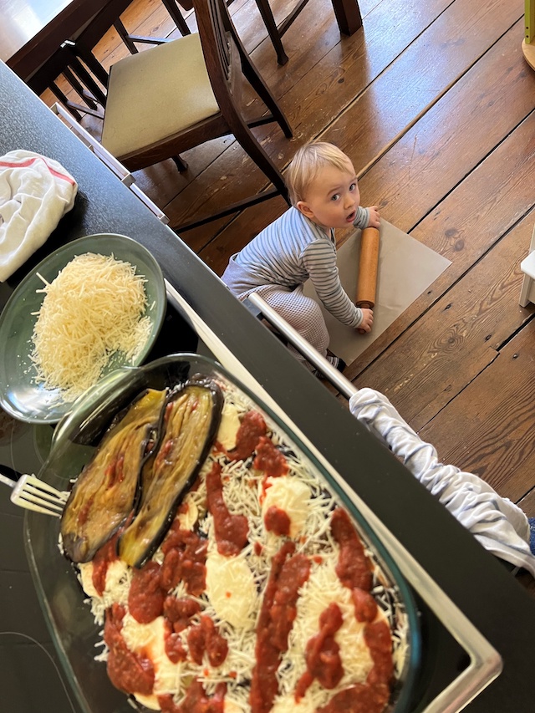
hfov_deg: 53.1
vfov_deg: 67.3
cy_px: 356
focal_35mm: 26
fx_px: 536
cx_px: 268
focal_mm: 5.7
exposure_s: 1/50
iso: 400
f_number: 1.5
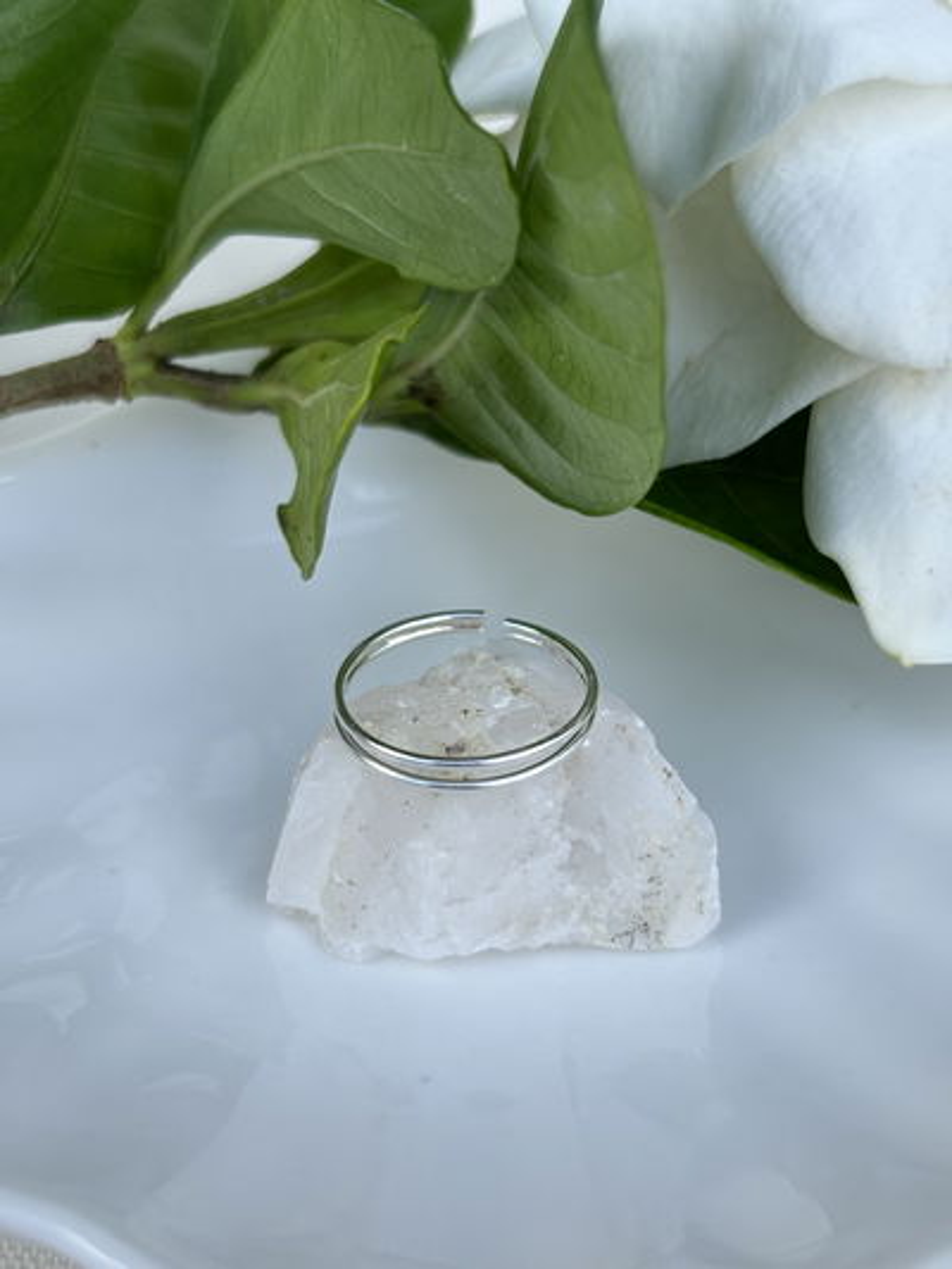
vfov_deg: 36.8
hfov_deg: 28.0
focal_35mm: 52
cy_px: 634
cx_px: 476
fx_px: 1906
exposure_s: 1/927
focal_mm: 5.96
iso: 32
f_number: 1.6
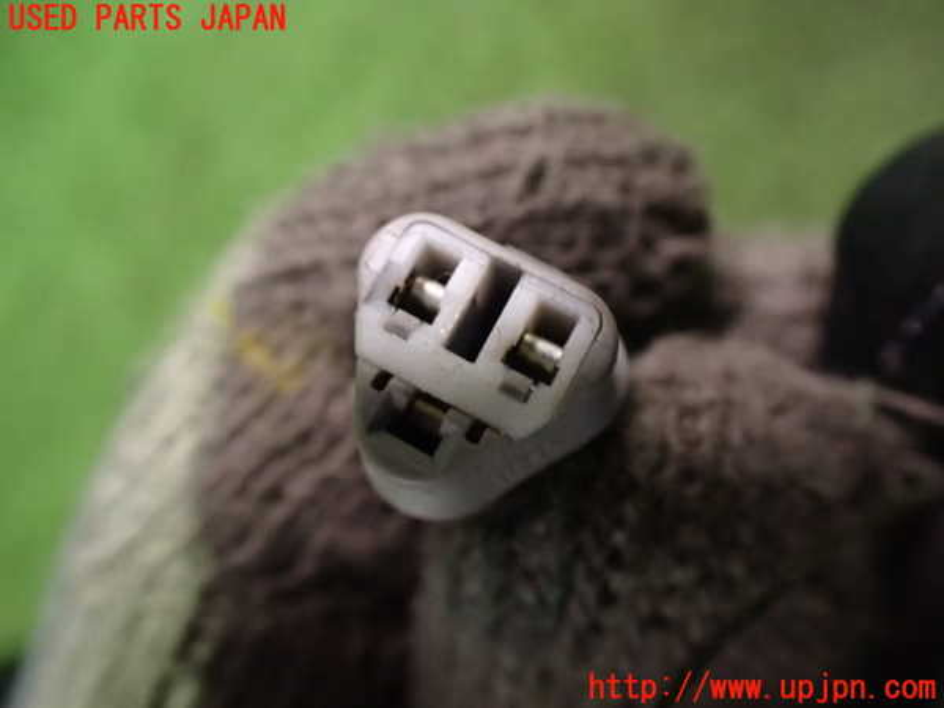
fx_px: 818
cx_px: 472
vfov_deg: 46.8
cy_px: 354
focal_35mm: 30
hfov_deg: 60.0
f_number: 2.3
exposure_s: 1/30
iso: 1250
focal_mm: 5.4
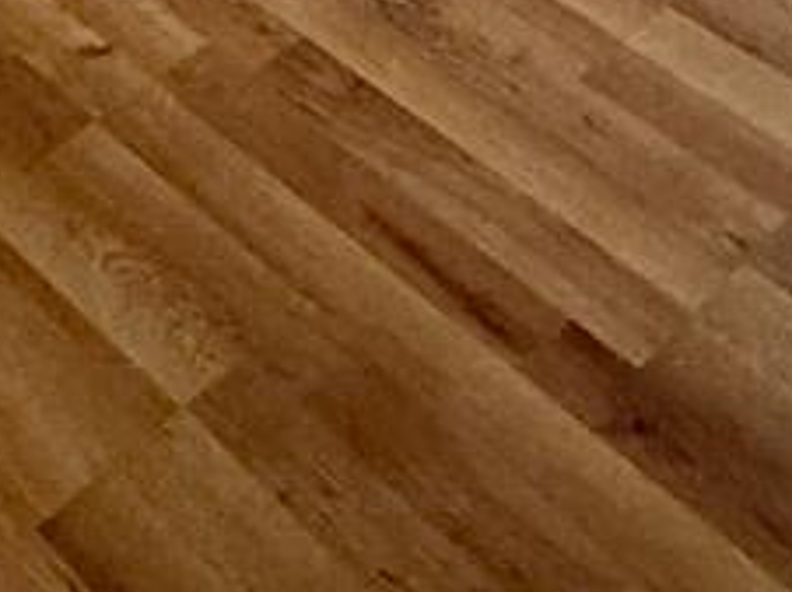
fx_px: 2126
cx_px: 750
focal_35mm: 93
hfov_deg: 20.6
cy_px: -1277
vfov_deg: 10.3
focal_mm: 2.22
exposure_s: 1/120
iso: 80
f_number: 2.2
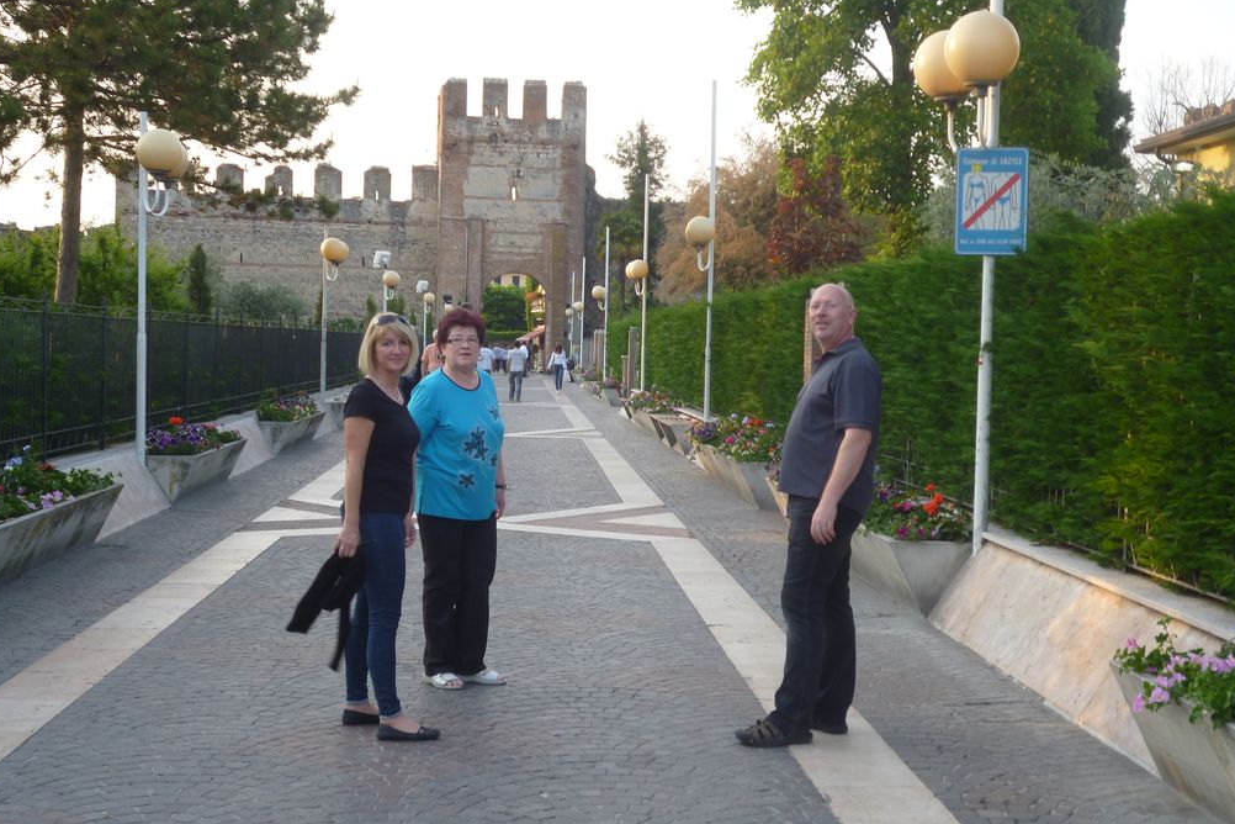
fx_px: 1749
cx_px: 615
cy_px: 411
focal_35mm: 51
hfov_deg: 38.9
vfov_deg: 26.5
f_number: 4
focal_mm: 8.6
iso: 100
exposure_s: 1/80
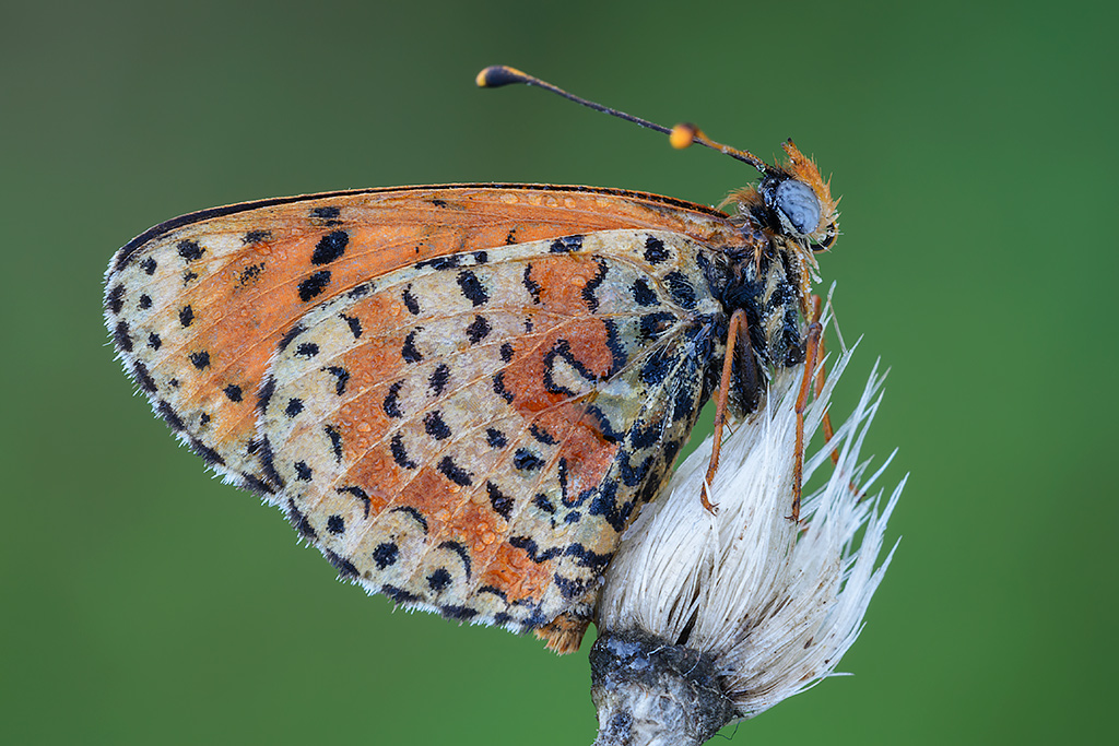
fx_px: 8393
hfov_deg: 7.6
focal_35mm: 270
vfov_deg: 5.1
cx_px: 560
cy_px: 373
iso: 100
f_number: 16
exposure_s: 1
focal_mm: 180
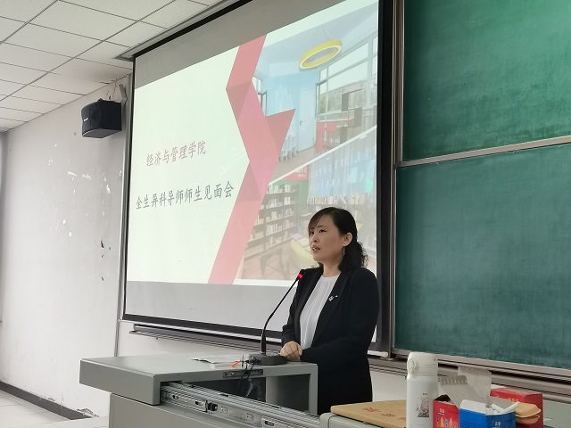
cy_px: 214
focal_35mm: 42
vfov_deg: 34.3
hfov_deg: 44.8
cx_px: 286
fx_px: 693
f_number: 1.8
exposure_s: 1/33.3
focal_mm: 5.58
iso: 320
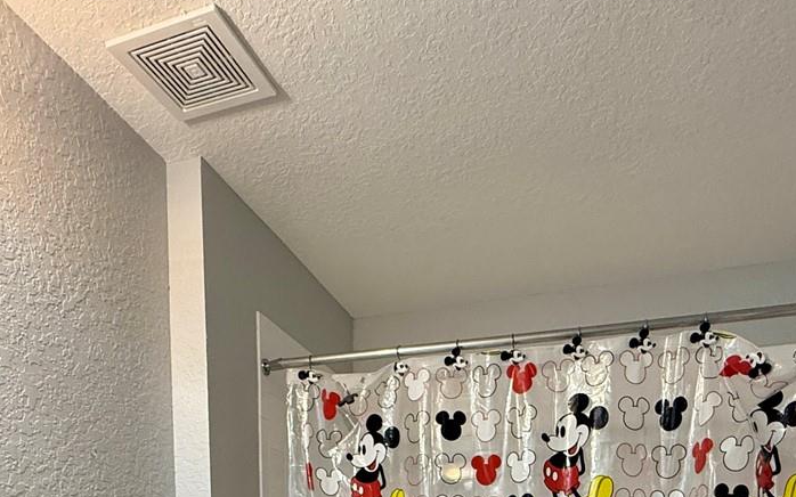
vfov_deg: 29.2
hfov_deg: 56.7
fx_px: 737
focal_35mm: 34
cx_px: 381
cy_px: 667
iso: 250
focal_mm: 2.22
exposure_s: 1/120
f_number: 2.2
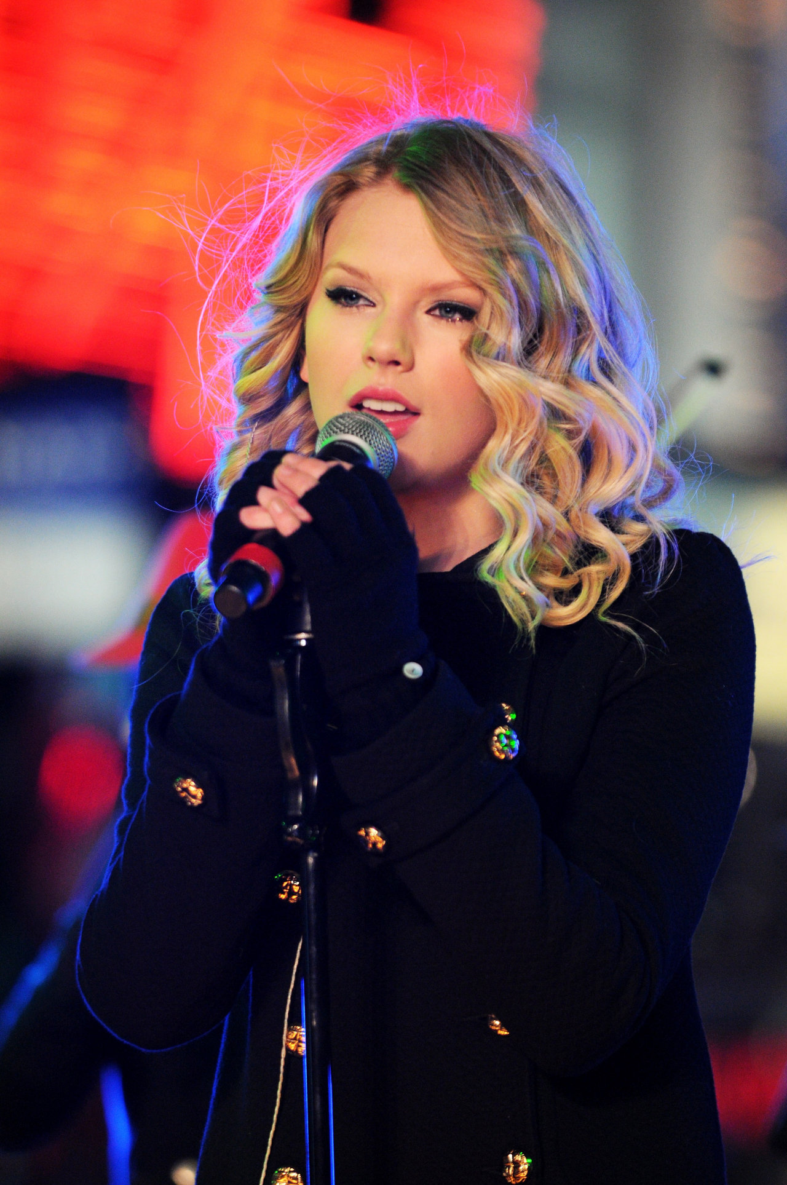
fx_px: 9368
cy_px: 592
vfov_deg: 7.2
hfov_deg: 4.8
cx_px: 394
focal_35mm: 285
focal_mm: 190
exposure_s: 1/400
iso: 1000
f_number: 3.2
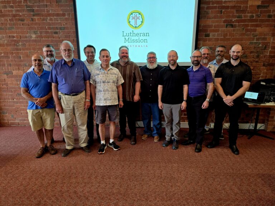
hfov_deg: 73.9
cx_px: 138
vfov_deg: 58.9
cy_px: 103
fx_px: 183
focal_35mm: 23
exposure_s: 1/100
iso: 400
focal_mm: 6.3
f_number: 1.7
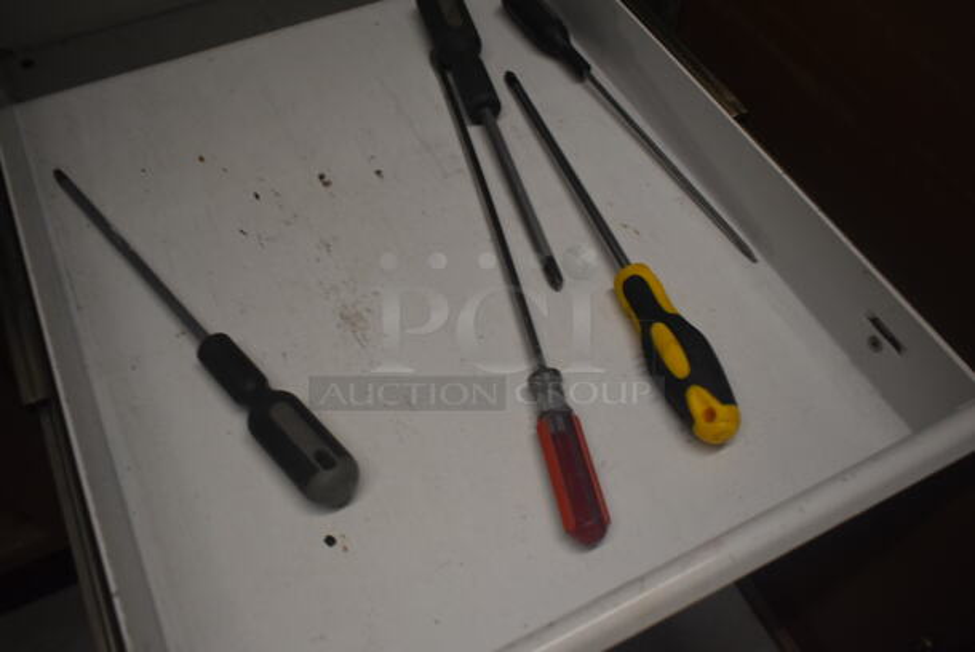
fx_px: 895
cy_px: 326
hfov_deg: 57.2
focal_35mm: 33
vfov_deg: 40.1
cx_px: 488
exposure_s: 1/160
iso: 800
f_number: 3.8
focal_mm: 22
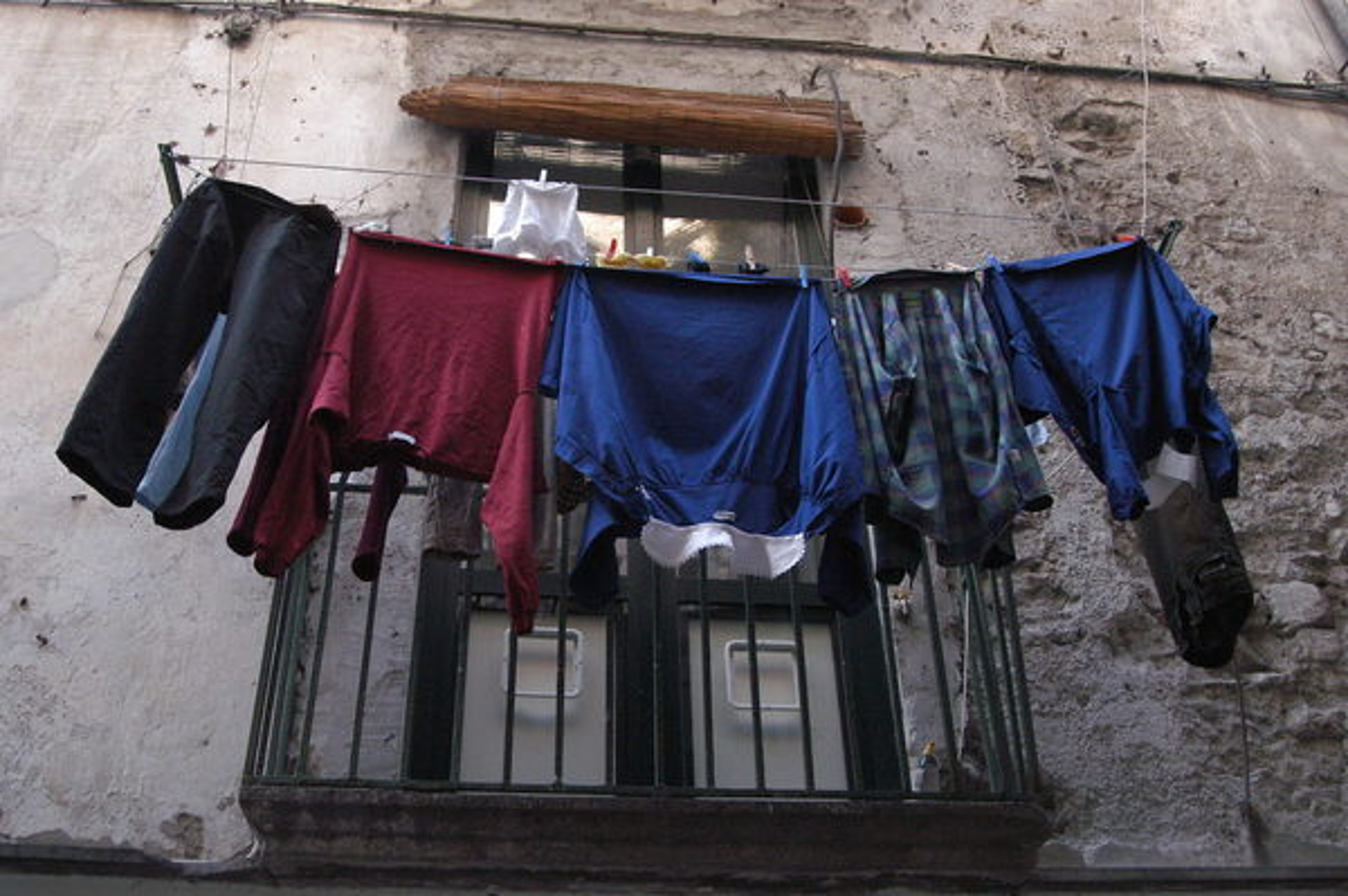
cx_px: 674
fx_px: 1347
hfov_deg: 53.2
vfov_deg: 36.8
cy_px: 448
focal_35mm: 36
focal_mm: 24
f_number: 7.1
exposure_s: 1/180
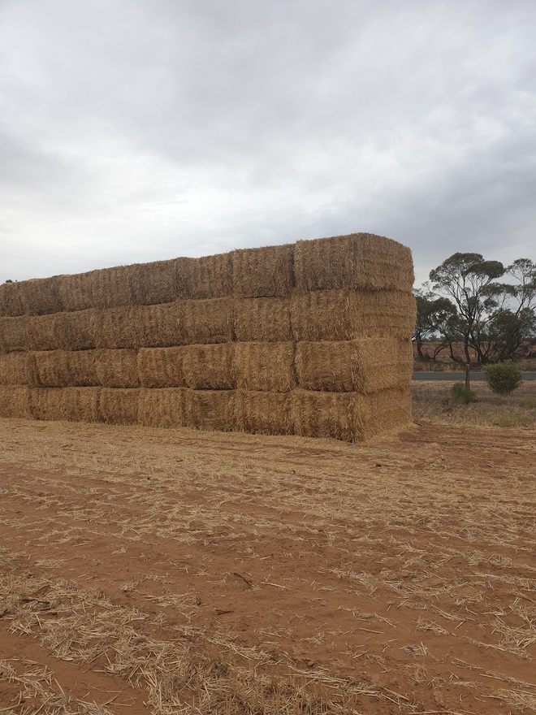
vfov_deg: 67.3
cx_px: 268
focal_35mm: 26
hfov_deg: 53.1
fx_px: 537
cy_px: 358
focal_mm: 4.3
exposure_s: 1/971
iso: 50
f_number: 2.4
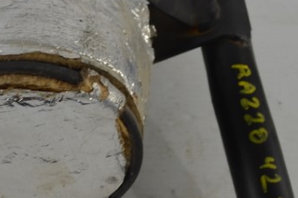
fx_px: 843
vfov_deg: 13.4
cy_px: 103
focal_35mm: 102
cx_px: 79
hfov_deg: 19.9
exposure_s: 1/60
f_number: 4
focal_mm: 20
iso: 400
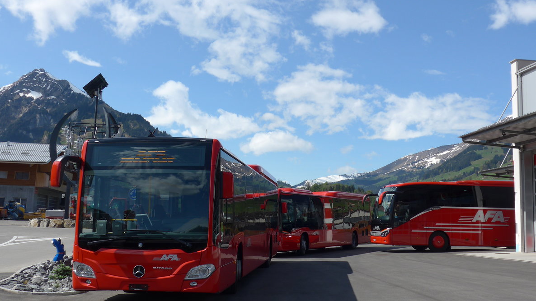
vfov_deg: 27.7
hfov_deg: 47.4
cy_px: 143
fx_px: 611
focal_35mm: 43
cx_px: 268
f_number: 3.2
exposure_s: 1/2000
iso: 80
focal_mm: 8
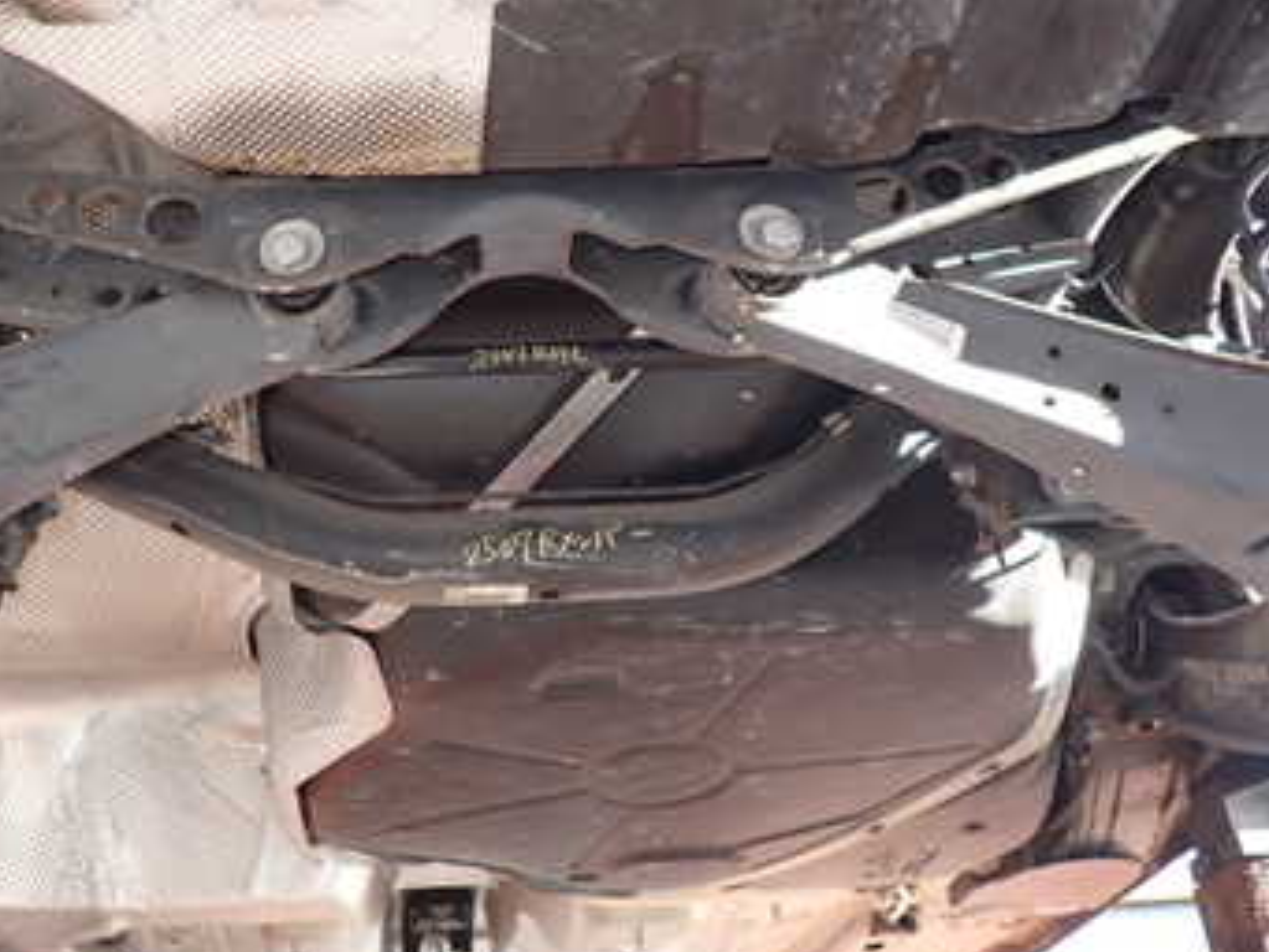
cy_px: 416
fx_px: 1614
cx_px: 424
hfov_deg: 42.4
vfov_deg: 32.9
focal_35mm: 44
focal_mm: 4.5
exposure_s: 1/100
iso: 100
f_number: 2
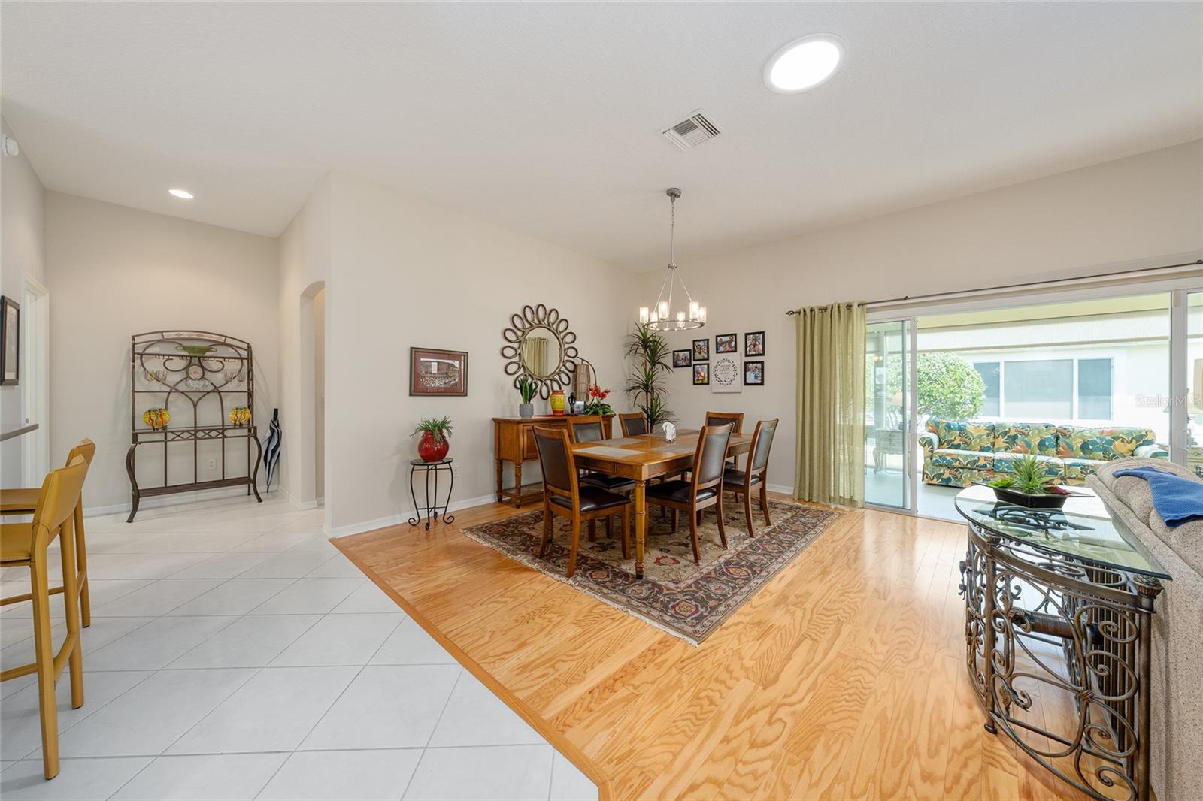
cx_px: 602
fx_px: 401
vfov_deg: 90.0
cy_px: 400
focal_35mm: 12
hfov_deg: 112.6
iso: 250
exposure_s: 1/15
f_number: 7.1
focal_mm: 12
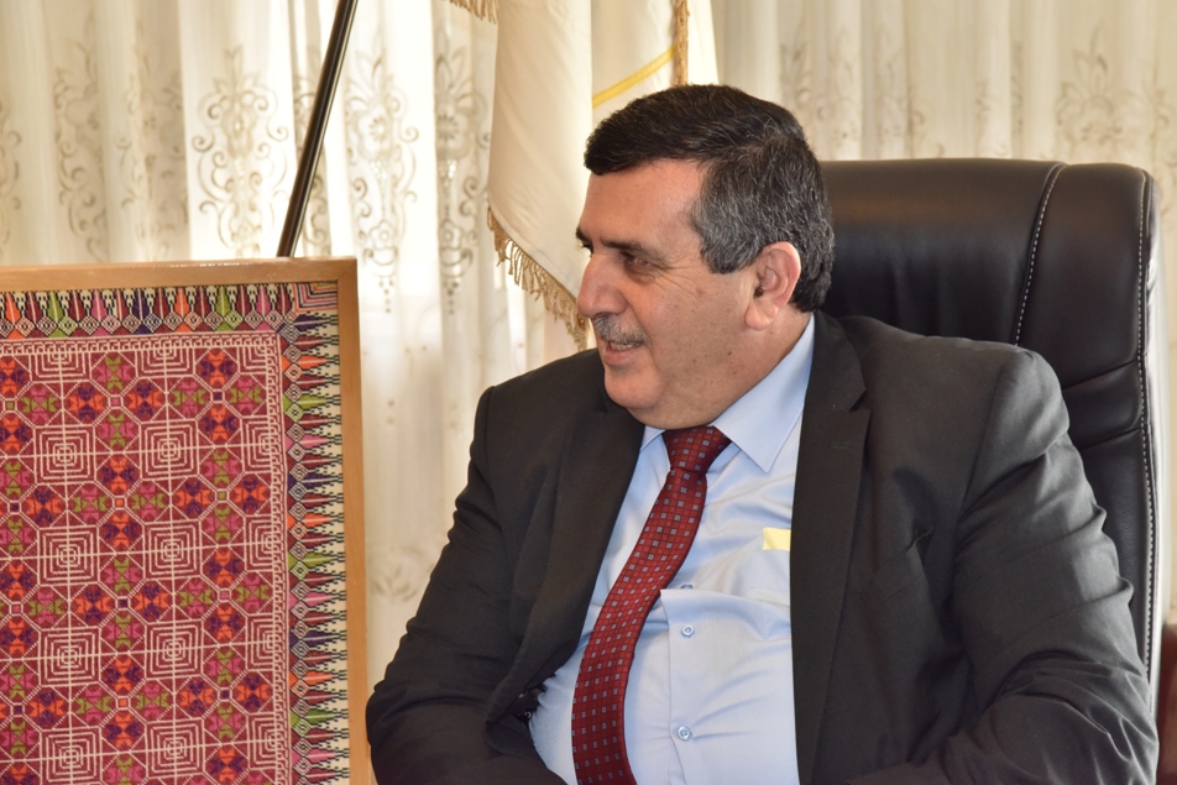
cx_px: 629
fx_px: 3695
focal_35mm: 113
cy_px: 367
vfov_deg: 12.1
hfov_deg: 18.1
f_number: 9
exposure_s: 1/250
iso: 2500
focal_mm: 105
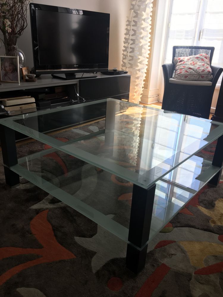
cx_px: 112
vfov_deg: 61.7
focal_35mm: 29
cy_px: 148
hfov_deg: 48.2
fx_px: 249
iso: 40
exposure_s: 1/100
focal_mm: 4.15
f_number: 2.2
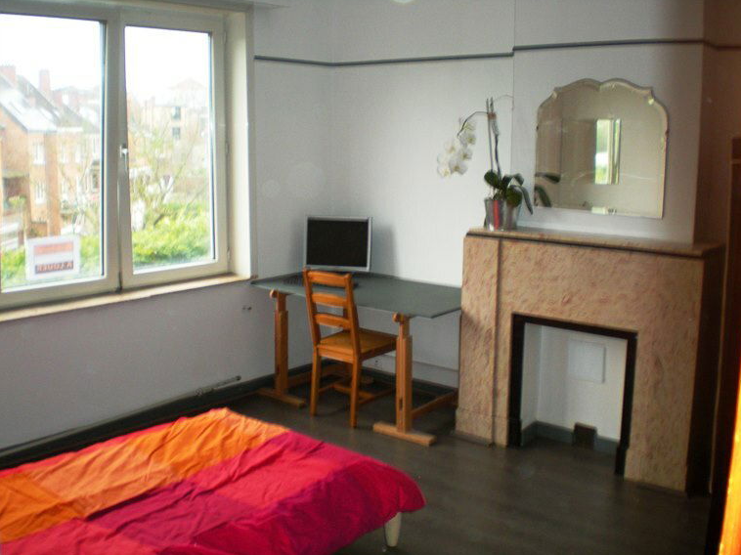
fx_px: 835
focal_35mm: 39
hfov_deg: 47.9
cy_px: 282
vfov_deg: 36.8
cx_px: 364
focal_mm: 6.3
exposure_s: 1/30
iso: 167
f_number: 3.1
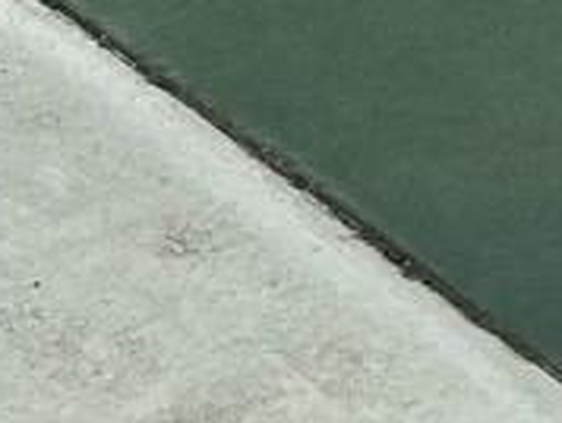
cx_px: 313
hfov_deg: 12.3
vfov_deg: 8.1
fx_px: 2617
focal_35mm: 161
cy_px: -783
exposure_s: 1/1490
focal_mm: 3
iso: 25
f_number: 1.8
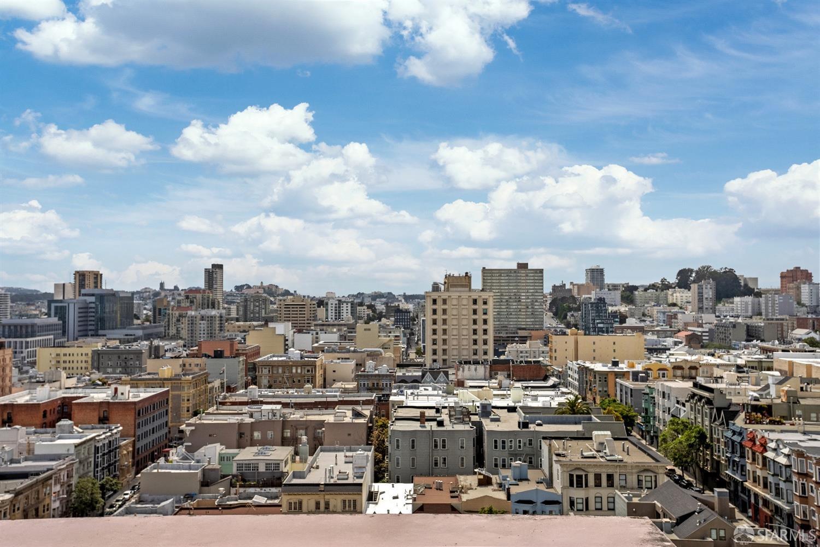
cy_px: 274
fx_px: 911
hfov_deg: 48.5
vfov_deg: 33.4
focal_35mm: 40
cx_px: 410
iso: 640
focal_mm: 40
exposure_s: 1/1250
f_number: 7.1
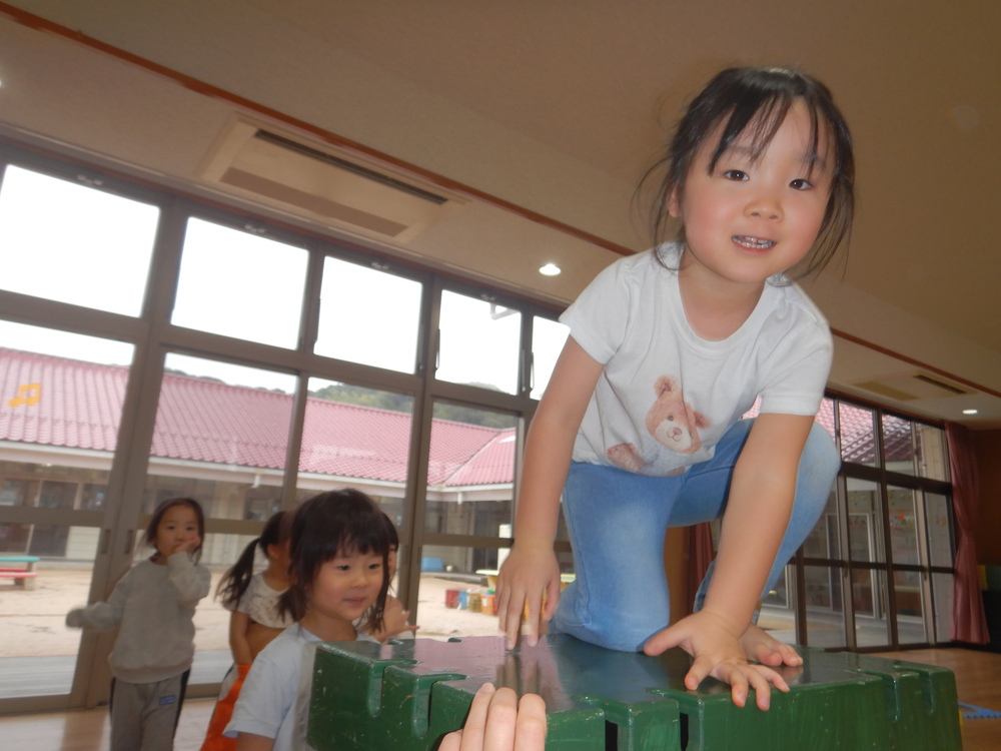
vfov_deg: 56.8
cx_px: 500
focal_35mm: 24
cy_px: 376
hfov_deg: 71.6
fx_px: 694
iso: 125
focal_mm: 4.3
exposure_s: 1/80
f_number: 2.8
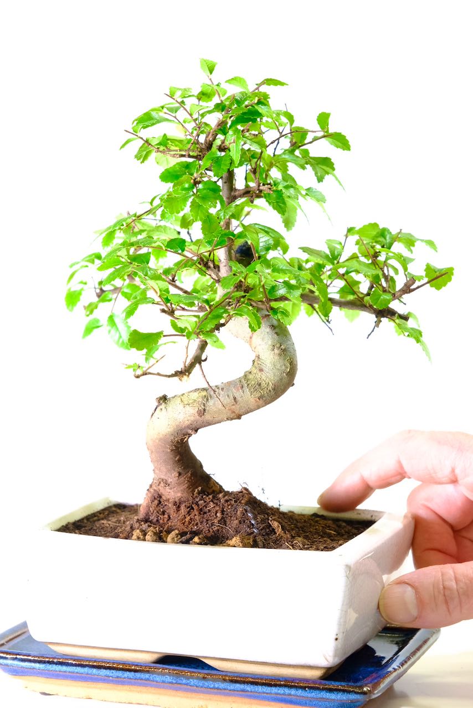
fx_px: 2364
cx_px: 236
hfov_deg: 11.4
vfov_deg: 17.1
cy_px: 354
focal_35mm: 120
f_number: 8
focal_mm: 80
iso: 2000
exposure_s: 1/30
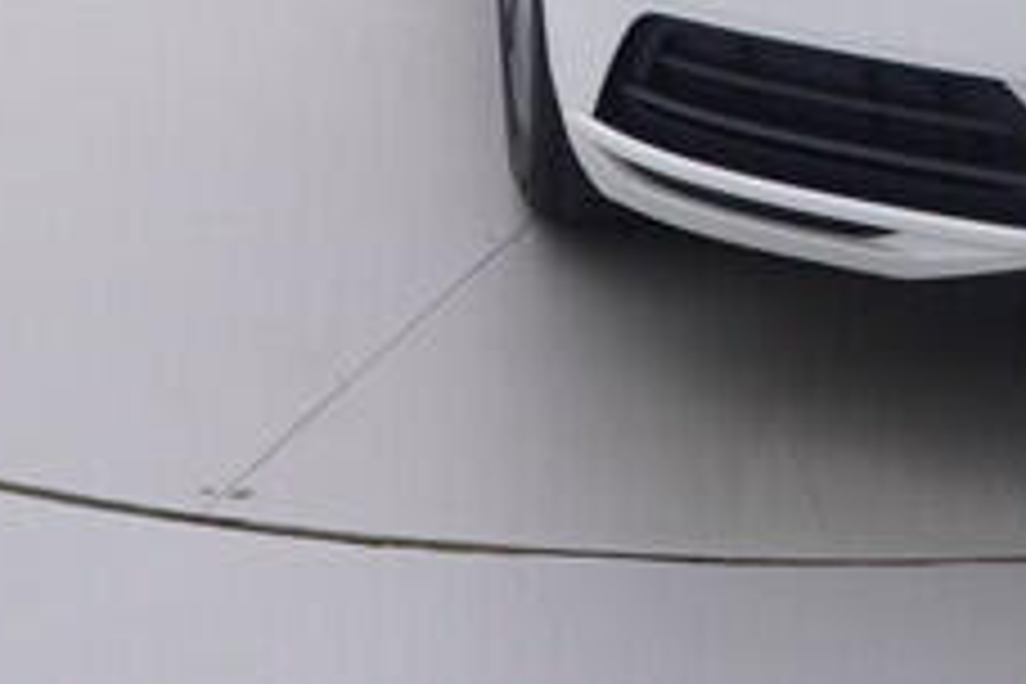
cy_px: -594
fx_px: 2885
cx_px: 1012
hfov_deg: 19.6
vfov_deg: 12.3
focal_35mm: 101
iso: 200
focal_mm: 15
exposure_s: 1/80
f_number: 5
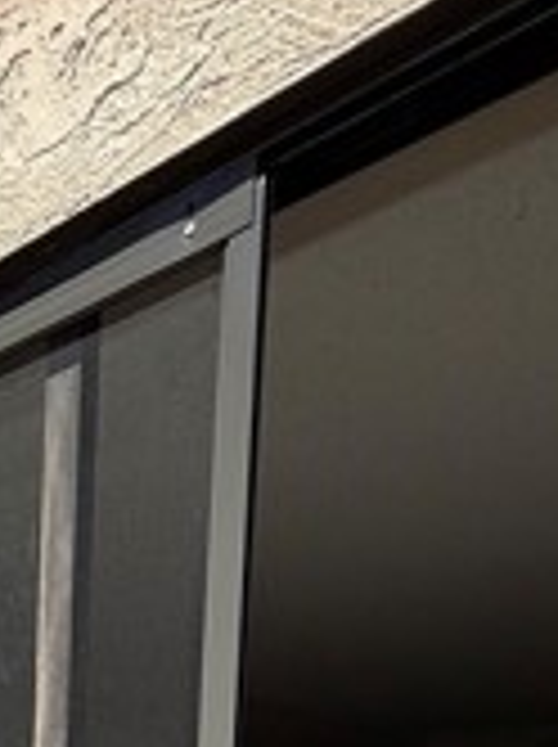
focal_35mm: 54
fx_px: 1164
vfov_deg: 28.2
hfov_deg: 23.5
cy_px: 1012
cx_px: -184
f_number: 2.2
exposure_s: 1/1050
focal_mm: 2.22
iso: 50
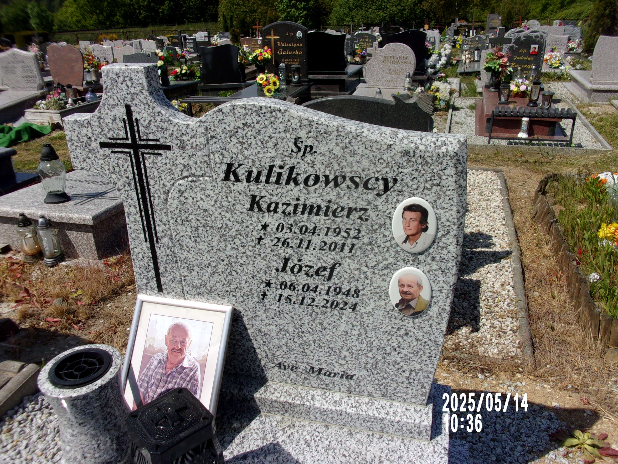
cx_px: 309
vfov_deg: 49.7
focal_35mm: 28
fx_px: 500
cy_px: 232
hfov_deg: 63.4
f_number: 10.8
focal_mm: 5.1
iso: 80
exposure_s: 1/180
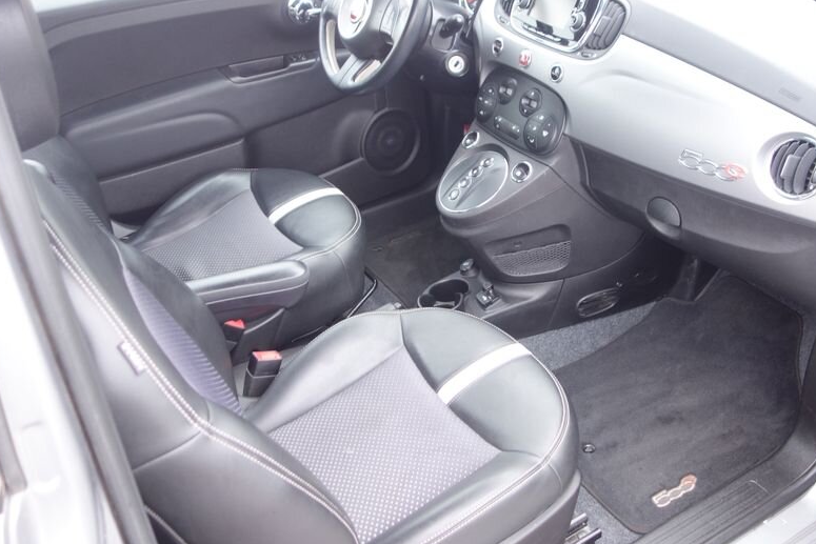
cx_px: 460
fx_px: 839
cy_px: 256
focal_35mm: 37
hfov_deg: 51.7
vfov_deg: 35.9
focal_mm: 10.4
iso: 160
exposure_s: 1/30
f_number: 1.8
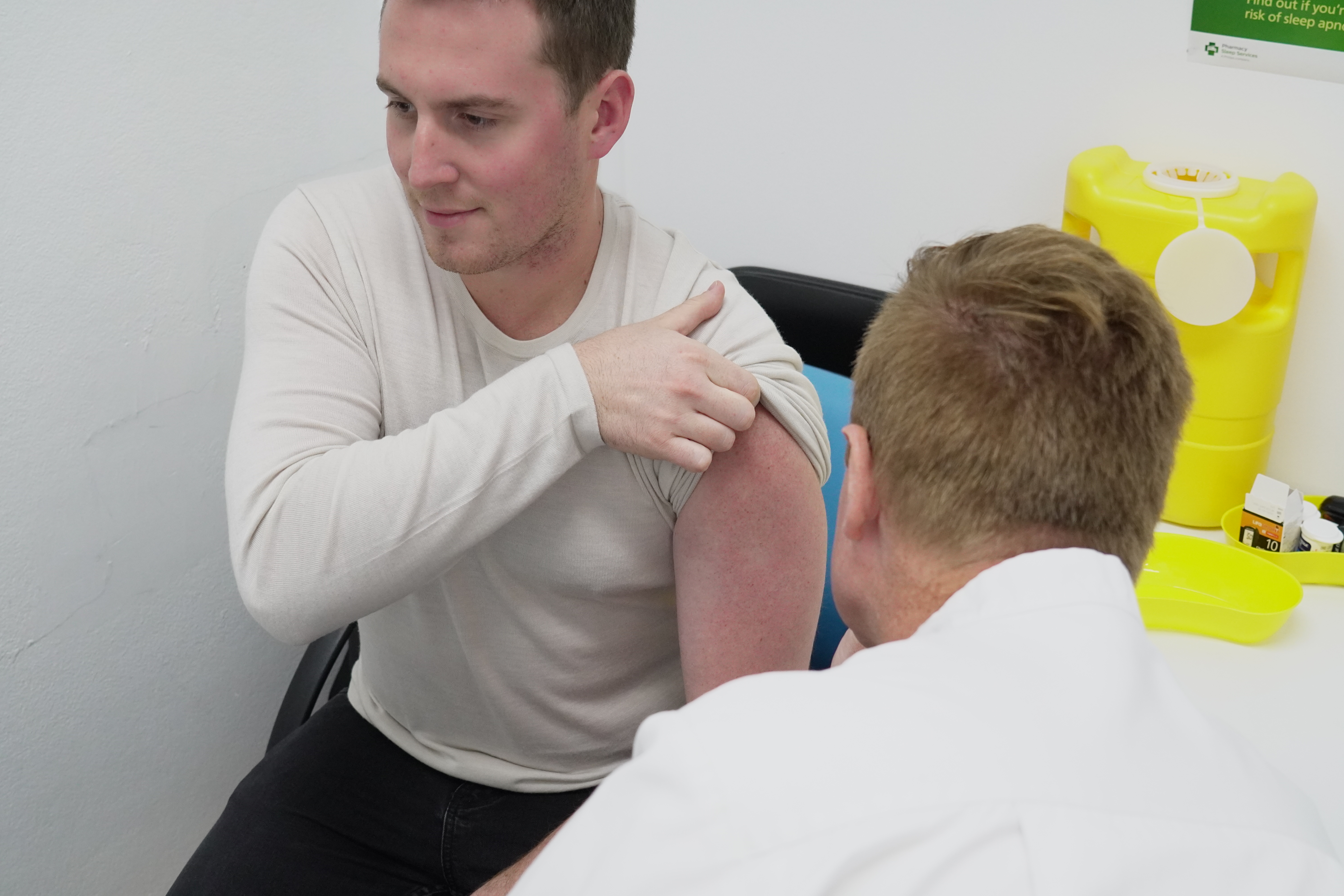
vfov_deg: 36.9
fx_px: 1344
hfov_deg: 53.1
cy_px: 448
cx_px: 672
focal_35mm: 36
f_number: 4
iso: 2000
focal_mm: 24
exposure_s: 1/250
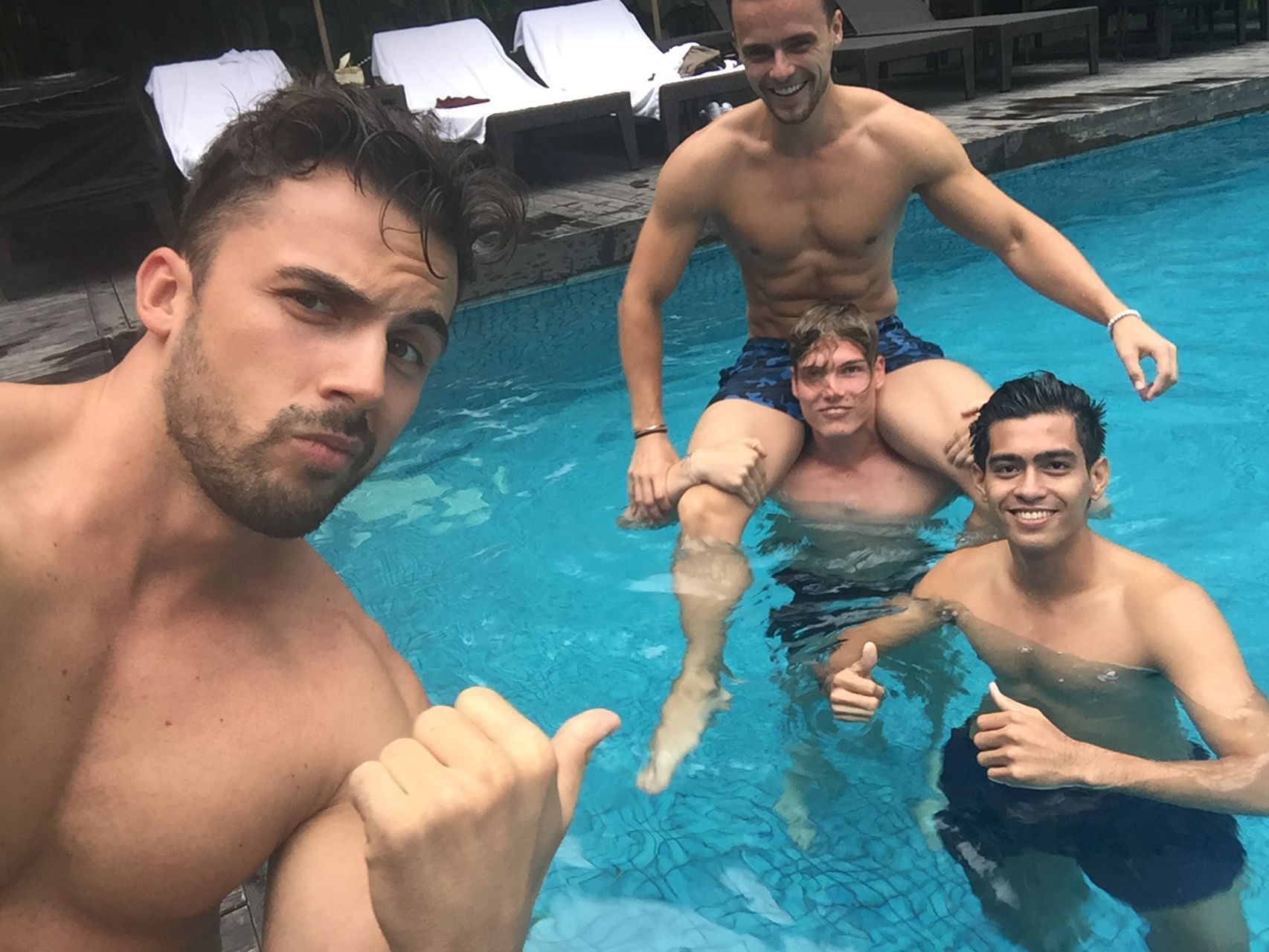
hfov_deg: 58.3
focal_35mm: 31
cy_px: 476
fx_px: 1137
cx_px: 634
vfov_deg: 45.5
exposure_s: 1/33
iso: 50
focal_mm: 2.65
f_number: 2.2
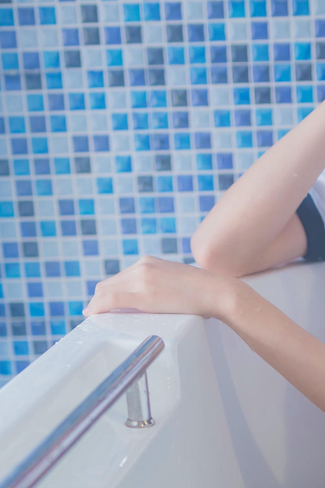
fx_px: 1517
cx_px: 388
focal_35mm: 112
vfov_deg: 17.6
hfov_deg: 12.0
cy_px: 544
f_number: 1.8
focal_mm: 35
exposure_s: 1/125
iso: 800
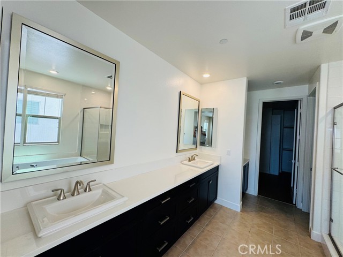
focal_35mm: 14
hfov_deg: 102.1
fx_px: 139
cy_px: 128
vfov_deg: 85.7
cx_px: 172
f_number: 2.2
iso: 100
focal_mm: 2.22
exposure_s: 1/120
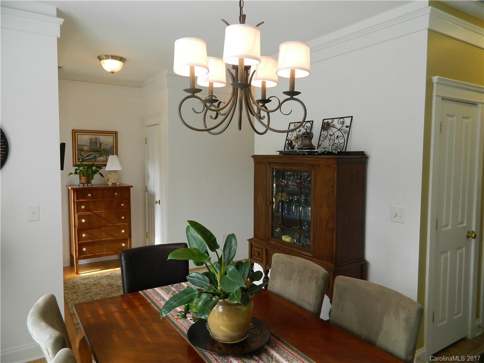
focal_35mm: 25
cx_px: 242
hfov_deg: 69.4
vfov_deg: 54.9
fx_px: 350
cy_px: 182
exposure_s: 1/40
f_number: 3.1
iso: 80
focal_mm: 4.5
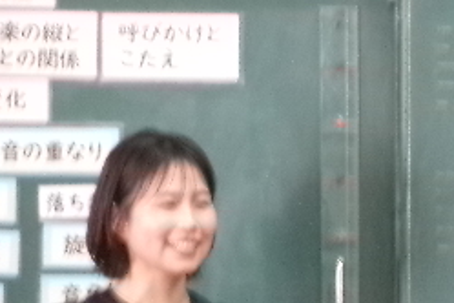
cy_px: 334
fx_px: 3871
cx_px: 509
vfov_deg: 4.5
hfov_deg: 6.7
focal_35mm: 307
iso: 800
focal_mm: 20.6
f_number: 6.2
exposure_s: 1/25
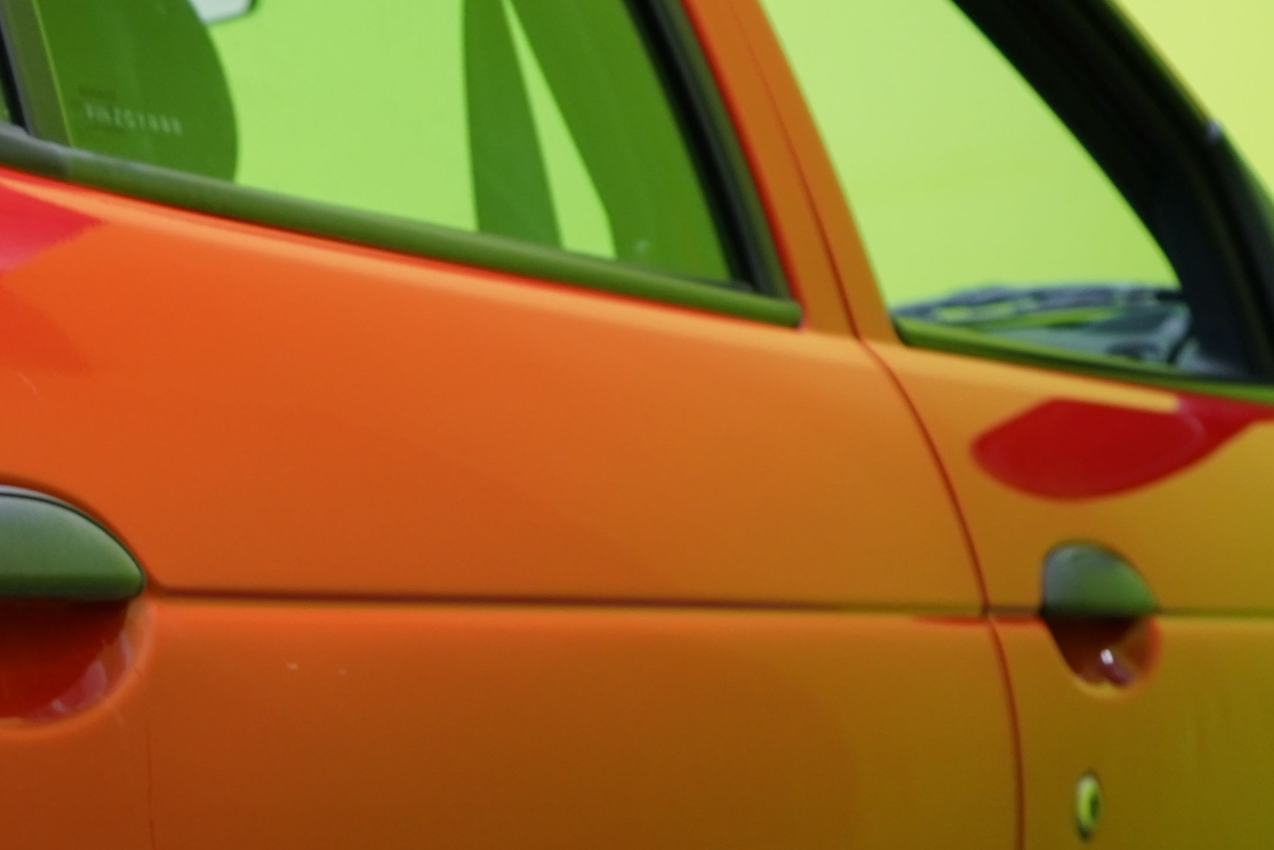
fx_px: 3327
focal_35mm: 94
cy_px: 1114
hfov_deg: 19.8
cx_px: -418
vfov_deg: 14.0
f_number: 5.6
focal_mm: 34
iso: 800
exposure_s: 1/25
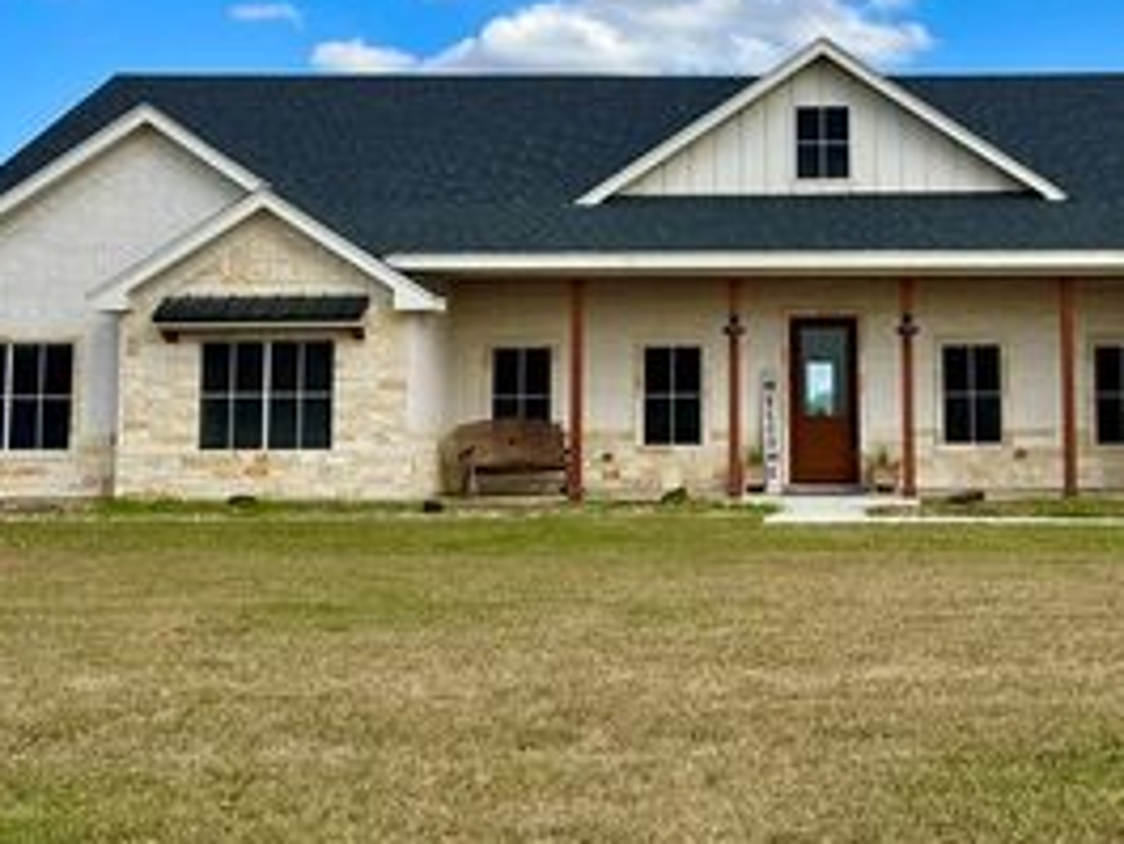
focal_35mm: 49
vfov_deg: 29.5
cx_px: 806
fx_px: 1592
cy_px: 291
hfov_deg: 38.2
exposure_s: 1/4115
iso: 50
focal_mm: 5.7
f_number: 1.5
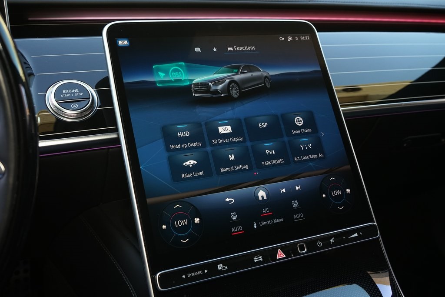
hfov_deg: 53.1
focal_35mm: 36
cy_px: 148
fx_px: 445
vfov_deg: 36.9
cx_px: 222
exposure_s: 1/60
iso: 1000
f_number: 8
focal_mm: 36
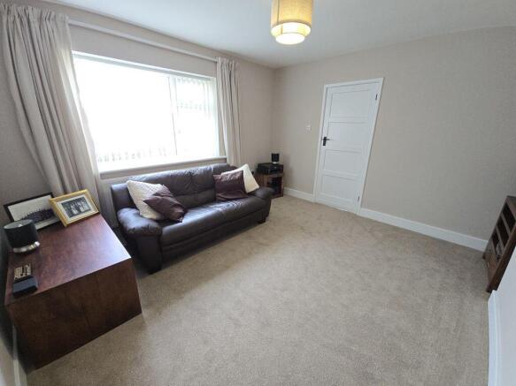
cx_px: 258
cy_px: 193
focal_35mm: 13
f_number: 2.2
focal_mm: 2.2
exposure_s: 1/50
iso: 125
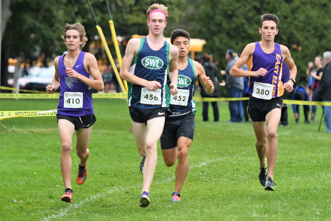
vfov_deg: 5.7
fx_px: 2207
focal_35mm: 240
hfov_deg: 8.6
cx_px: 166
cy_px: 110
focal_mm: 160
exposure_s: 1/1000
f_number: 2.8
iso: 360
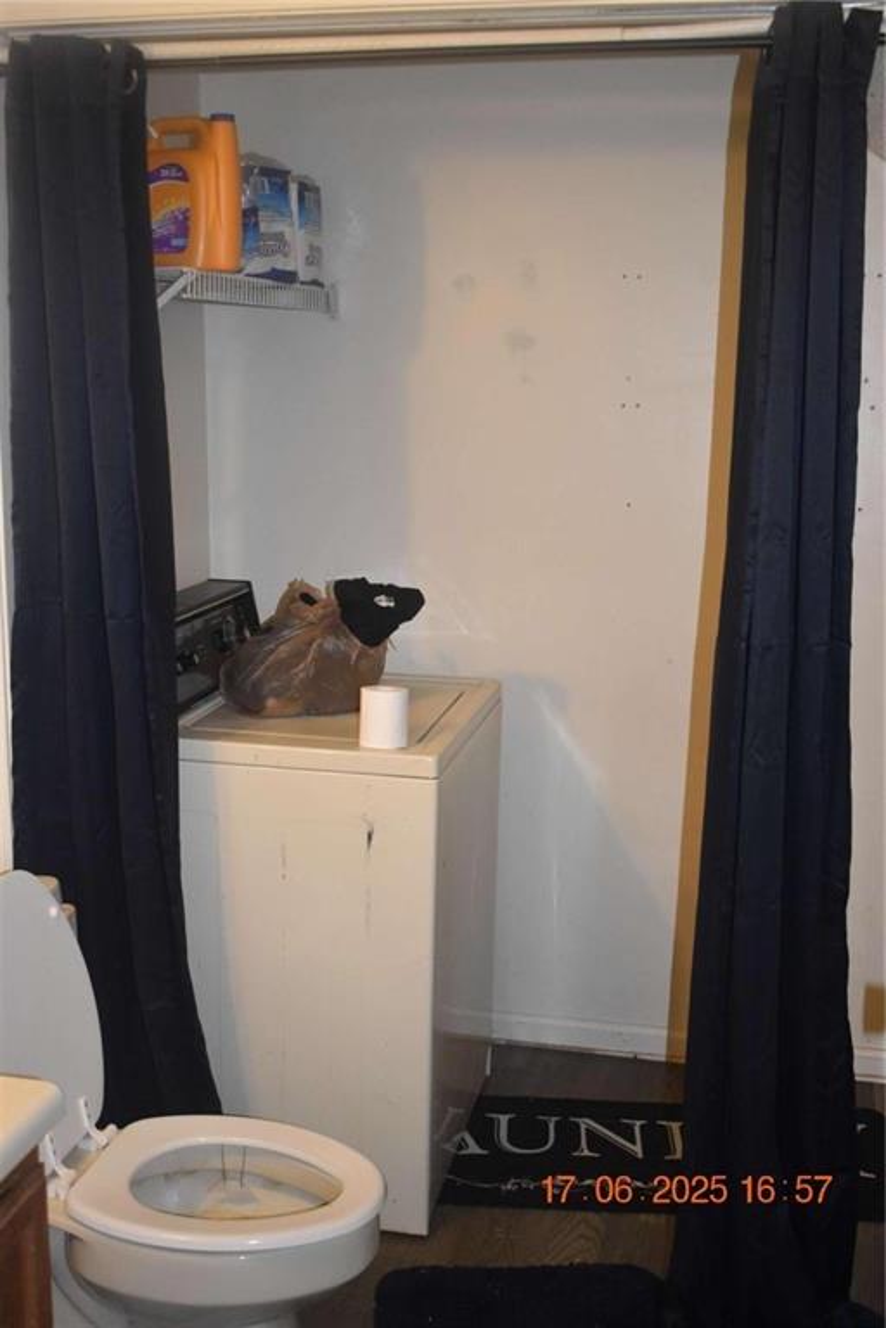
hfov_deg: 33.0
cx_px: 443
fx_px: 1495
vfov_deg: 47.9
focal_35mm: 40
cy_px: 664
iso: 1600
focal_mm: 27
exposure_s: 1/60
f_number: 4
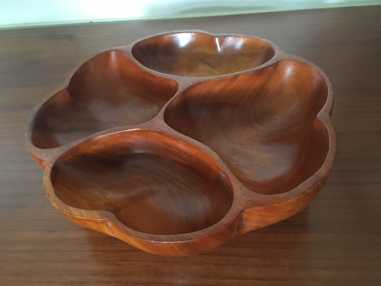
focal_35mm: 29
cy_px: 143
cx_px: 190
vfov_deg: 48.2
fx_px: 319
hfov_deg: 61.7
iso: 320
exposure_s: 1/17
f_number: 2.2
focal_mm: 4.15
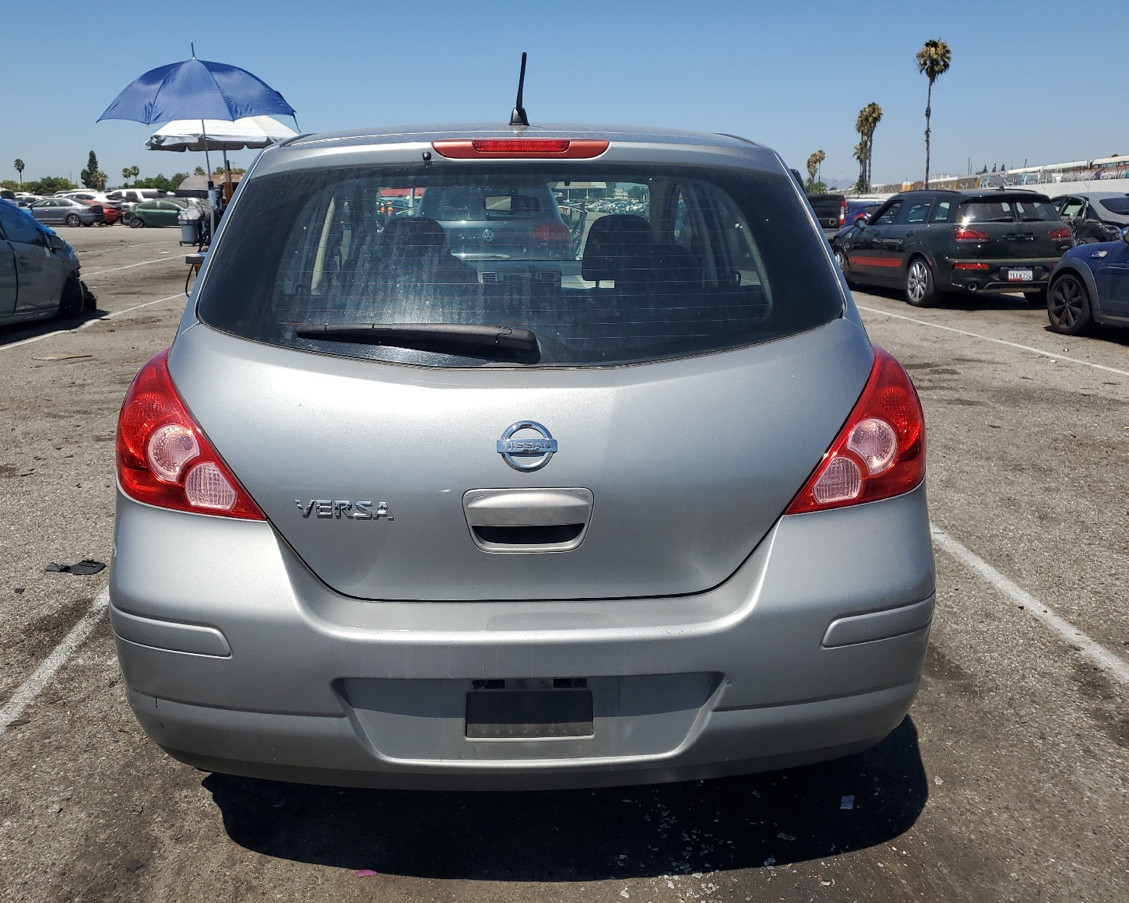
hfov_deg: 62.2
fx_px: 936
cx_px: 536
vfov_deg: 51.5
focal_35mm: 28
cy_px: 452
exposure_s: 1/5000
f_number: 1.5
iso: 50
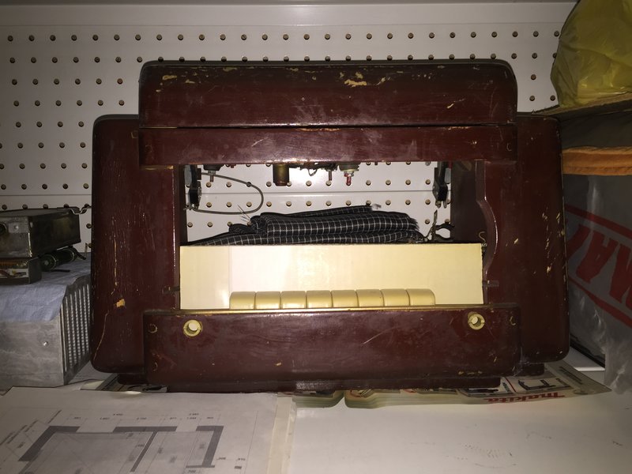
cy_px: 237
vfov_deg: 48.2
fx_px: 529
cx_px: 316
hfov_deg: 61.7
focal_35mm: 29
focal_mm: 4.15
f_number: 2.2
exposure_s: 1/20
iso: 32
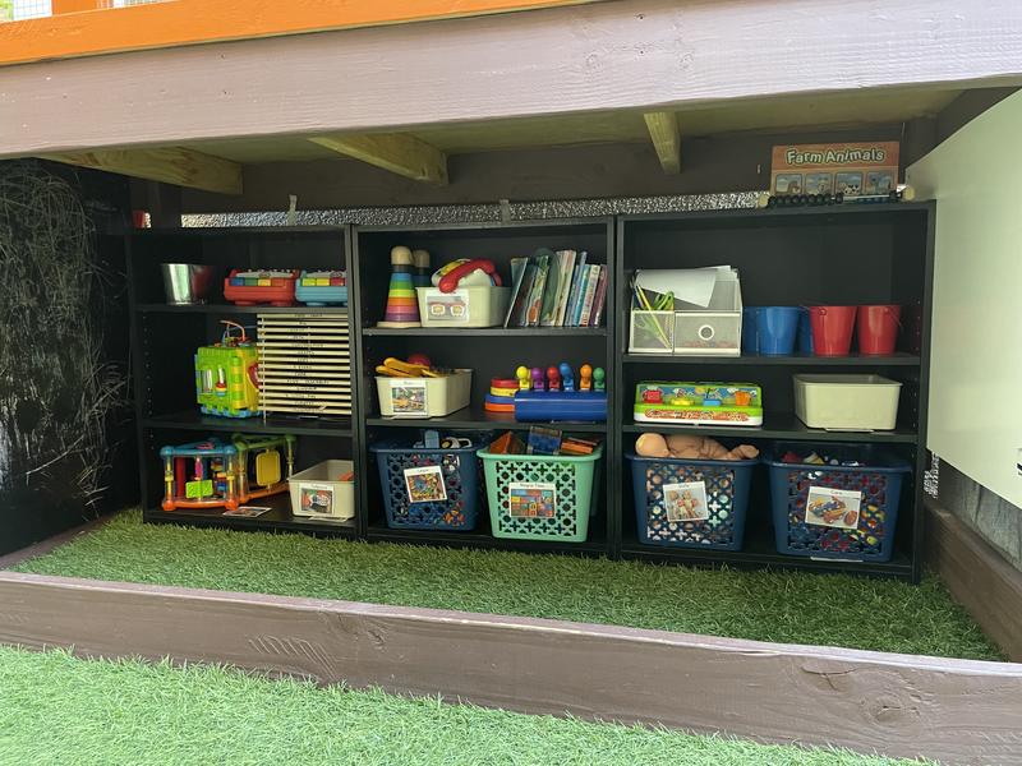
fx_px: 768
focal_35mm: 26
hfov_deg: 67.3
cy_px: 383
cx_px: 511
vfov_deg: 53.1
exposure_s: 1/47
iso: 500
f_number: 1.6
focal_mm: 4.2
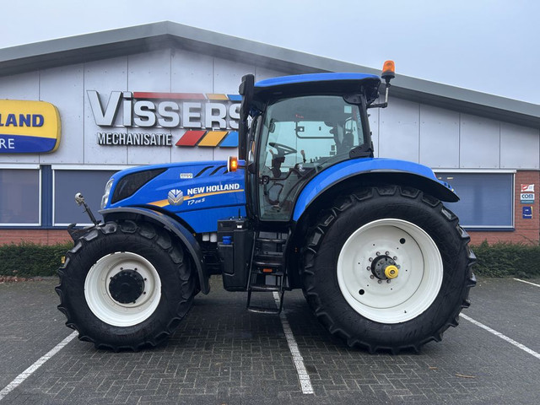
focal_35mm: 26
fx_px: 406
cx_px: 270
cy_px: 202
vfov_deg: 53.1
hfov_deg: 67.3
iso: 100
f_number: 1.5
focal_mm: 5.7
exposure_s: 1/50
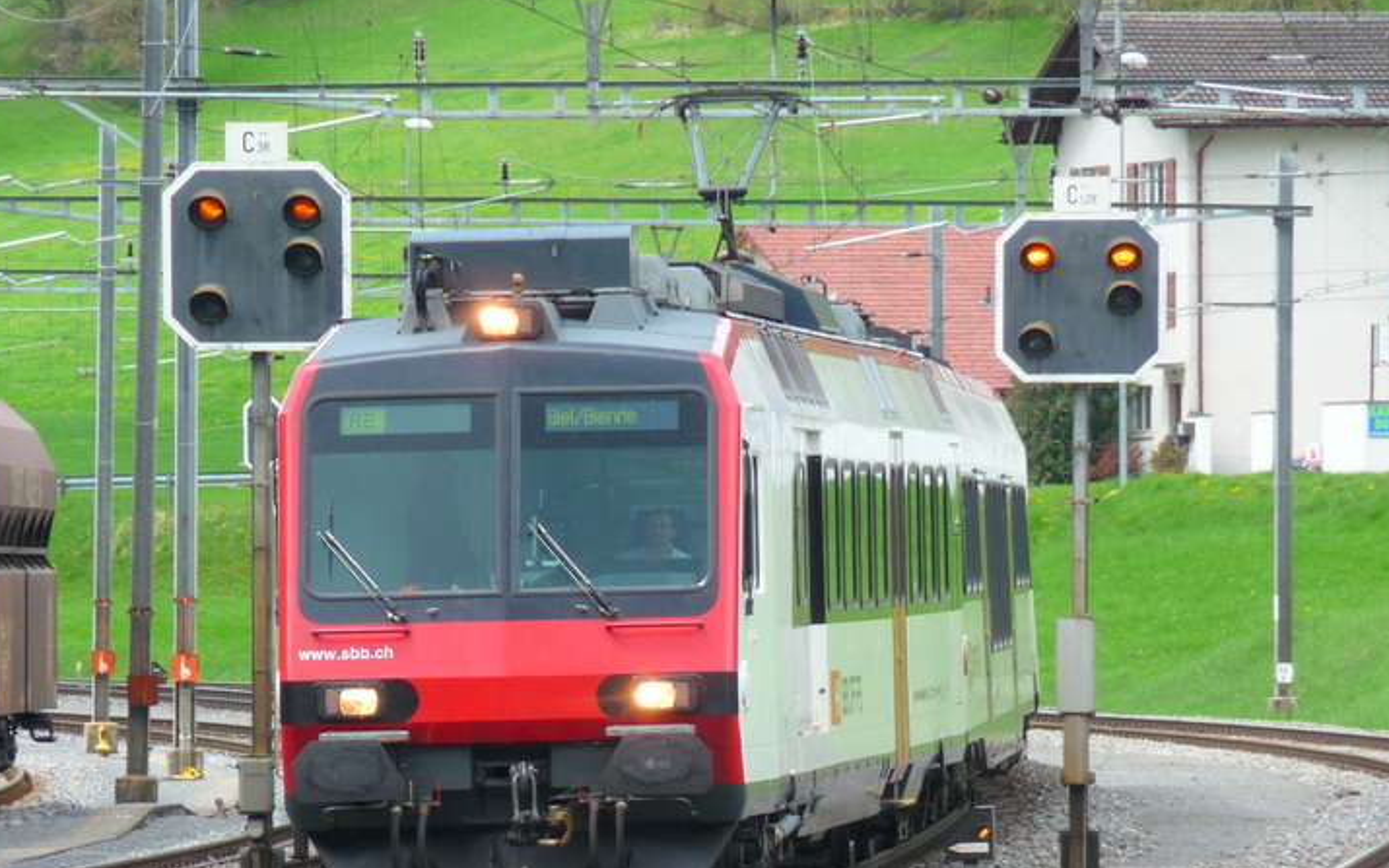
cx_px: 668
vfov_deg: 3.2
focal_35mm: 415
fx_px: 15711
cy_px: 581
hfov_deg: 5.1
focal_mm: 47
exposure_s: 1/160
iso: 100
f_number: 4.9
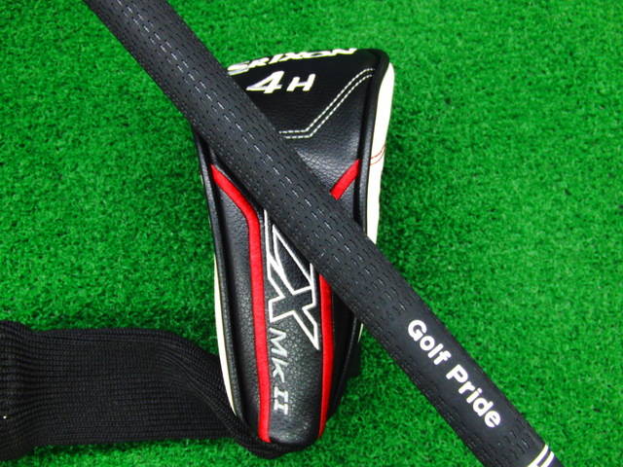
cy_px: 234
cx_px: 312
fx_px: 666
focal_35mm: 37
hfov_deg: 50.1
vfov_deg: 38.7
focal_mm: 6.42
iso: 400
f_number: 3.6
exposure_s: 1/30
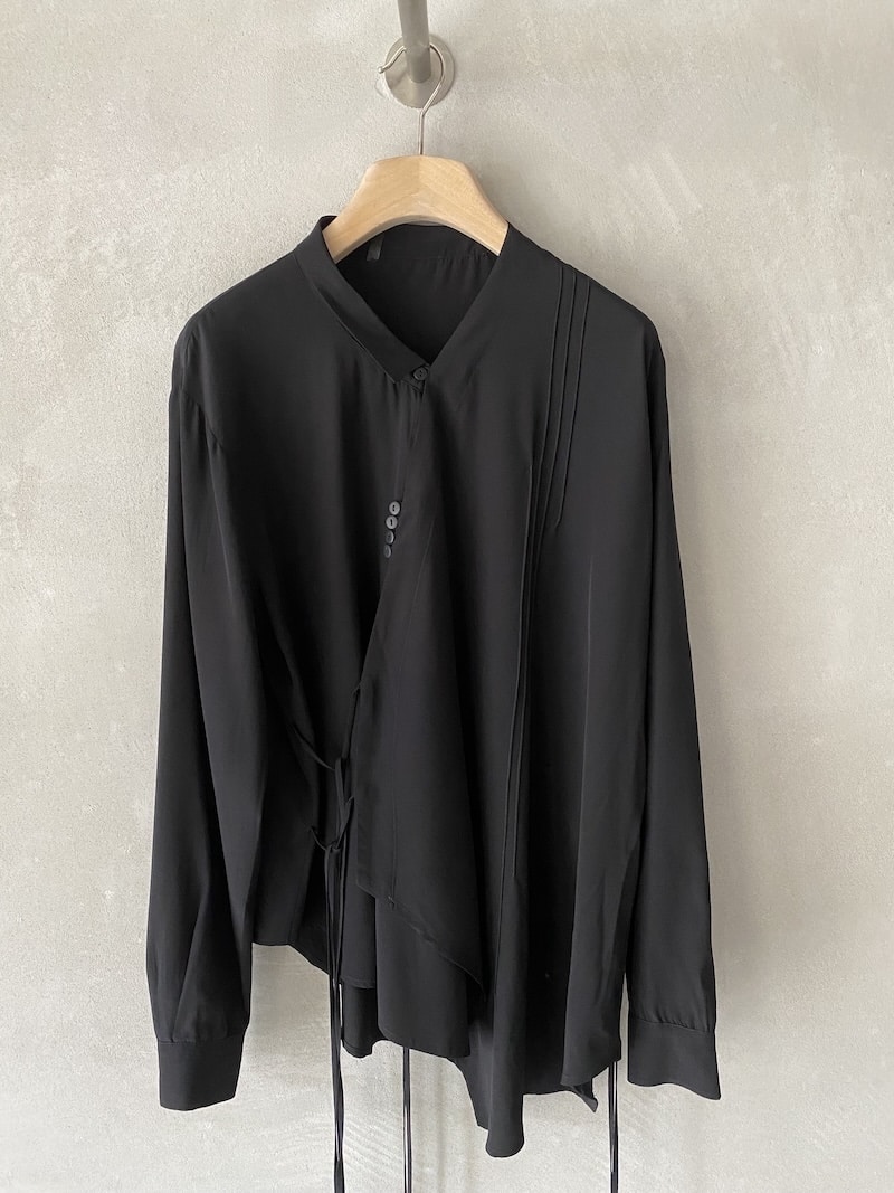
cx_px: 447
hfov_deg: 53.1
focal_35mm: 26
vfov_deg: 67.3
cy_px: 596
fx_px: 895
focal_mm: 4.25
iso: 400
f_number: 1.8
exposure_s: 1/60
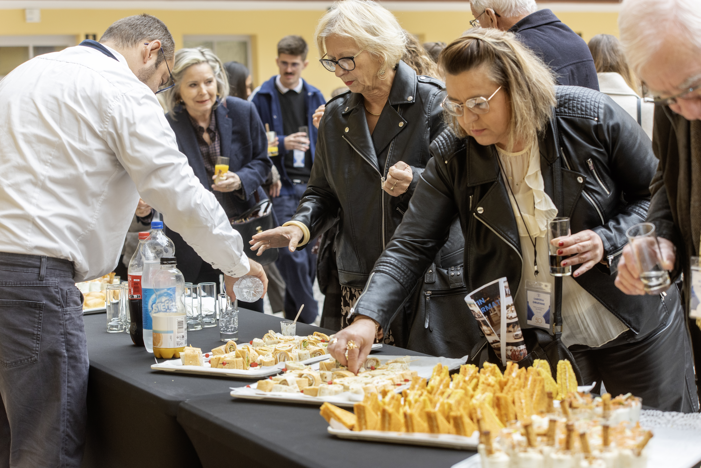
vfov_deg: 19.5
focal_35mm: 70
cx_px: 350
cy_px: 234
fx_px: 1364
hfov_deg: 28.8
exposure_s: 1/200
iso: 800
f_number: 3.5
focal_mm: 70
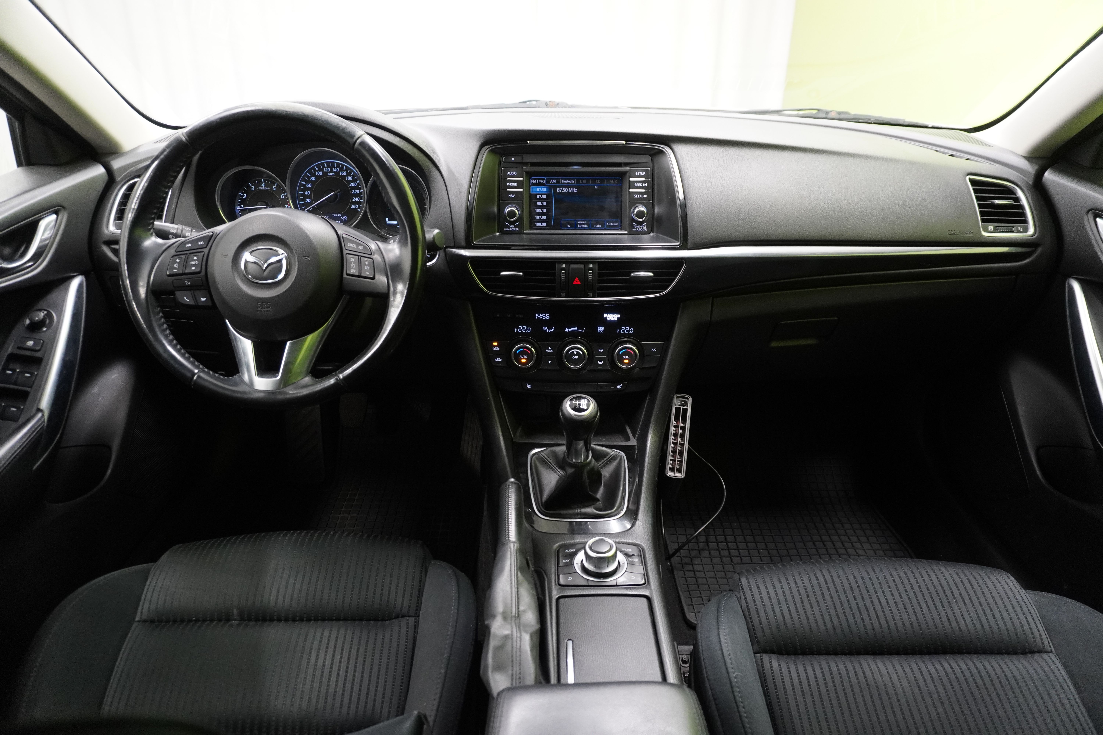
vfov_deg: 53.1
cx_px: 552
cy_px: 368
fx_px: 735
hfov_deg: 73.7
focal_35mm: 24
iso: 1600
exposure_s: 1/30
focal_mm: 16
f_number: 3.5
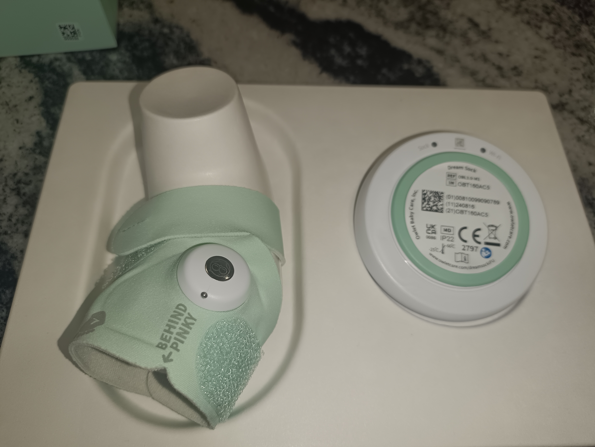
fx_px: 430
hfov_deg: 69.4
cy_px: 224
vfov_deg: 54.9
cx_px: 298
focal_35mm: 25
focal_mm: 4.74
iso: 218
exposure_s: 1/100
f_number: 1.79
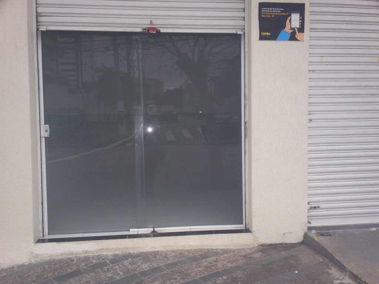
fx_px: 416
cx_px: 190
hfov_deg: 49.0
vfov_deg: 37.7
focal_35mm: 38
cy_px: 142
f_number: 4.5
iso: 160
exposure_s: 1/250
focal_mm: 6.3
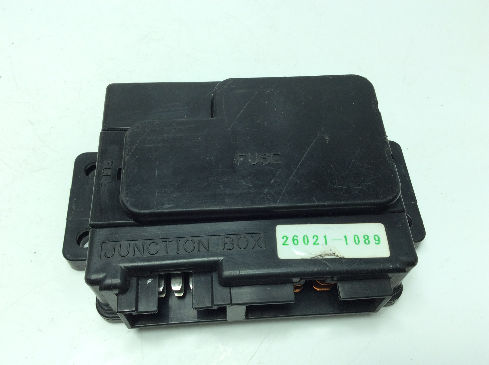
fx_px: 451
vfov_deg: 44.1
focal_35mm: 32
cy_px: 182
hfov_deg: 56.9
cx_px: 244
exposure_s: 1/255
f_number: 2.4
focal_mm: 3.3
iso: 32
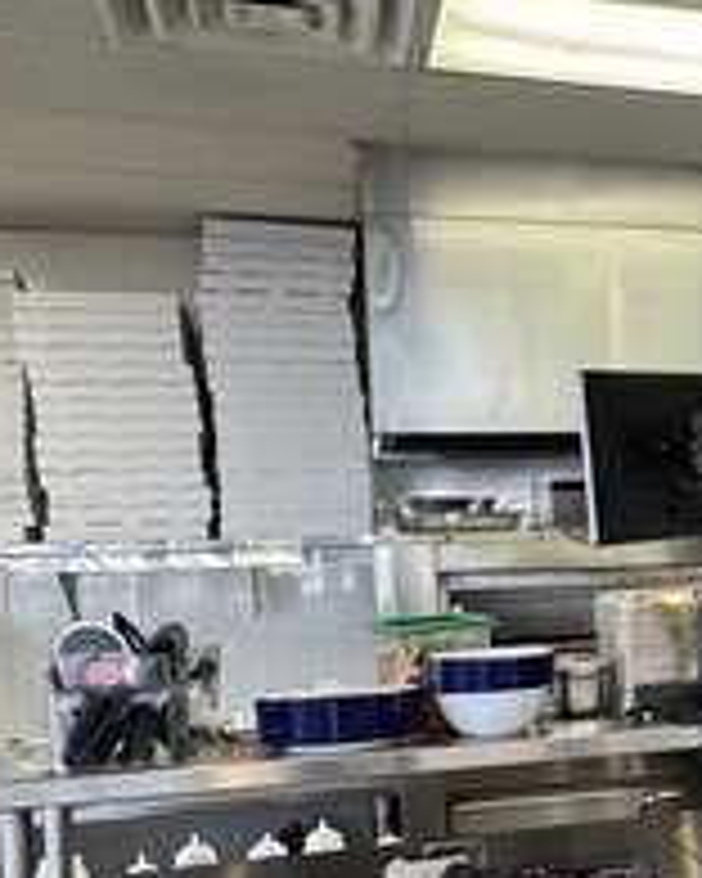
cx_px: 950
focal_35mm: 56
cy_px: 594
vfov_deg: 33.2
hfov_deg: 23.5
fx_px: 1454
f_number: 2.2
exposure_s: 1/120
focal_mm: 2.22
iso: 250
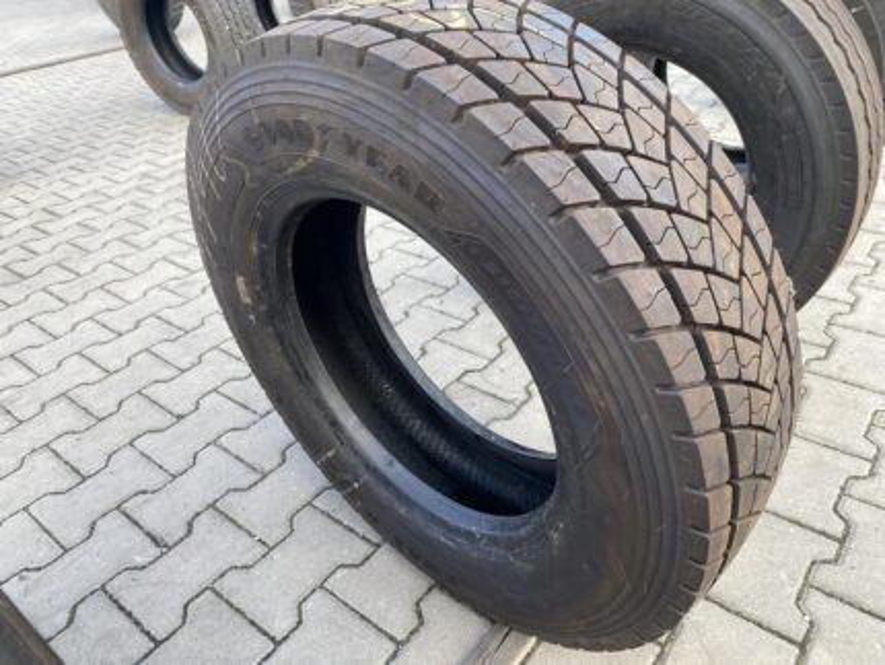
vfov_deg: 53.1
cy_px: 332
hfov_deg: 67.3
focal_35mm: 26
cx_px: 442
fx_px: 665
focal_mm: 4.25
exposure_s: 1/217
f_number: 1.8
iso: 32
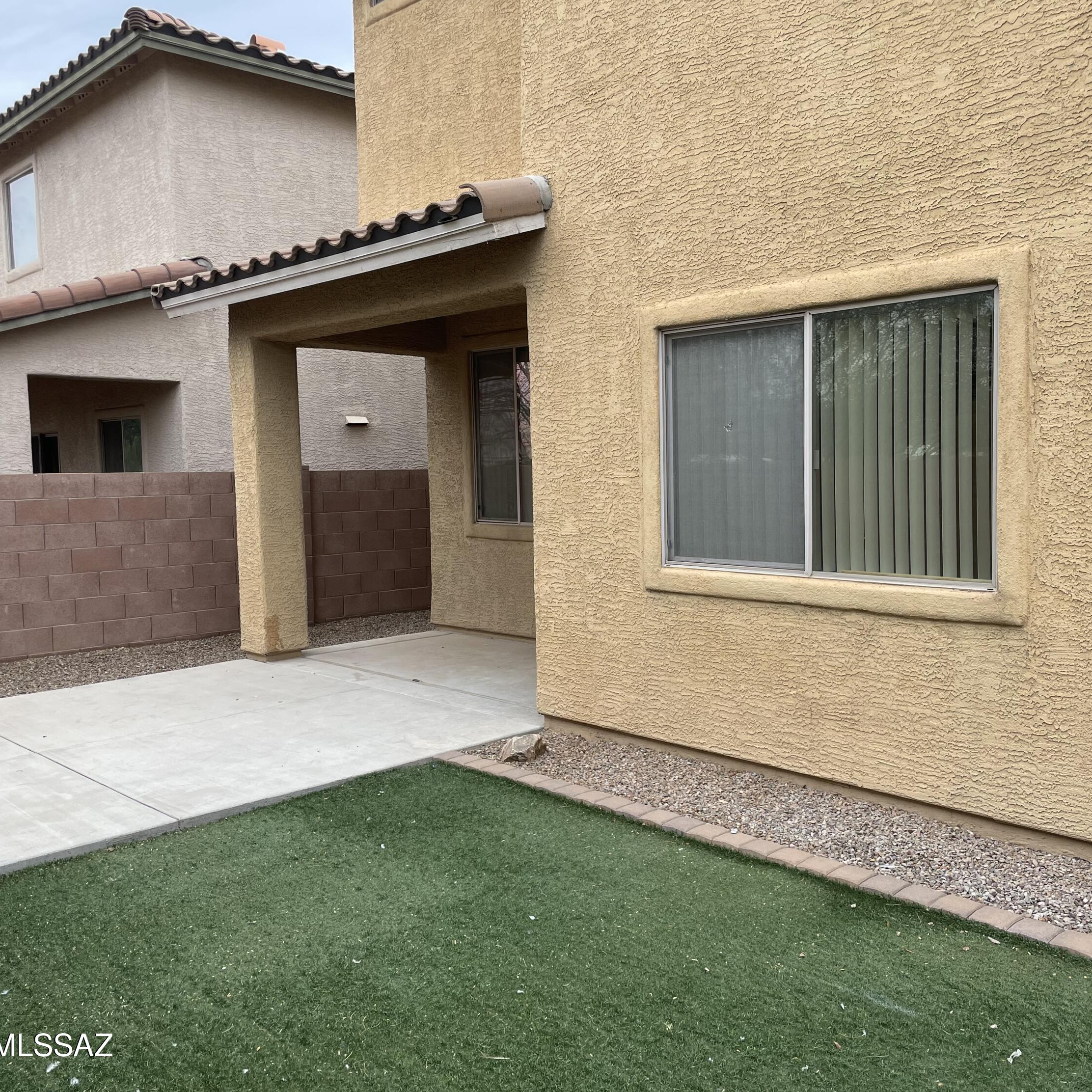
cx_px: 624
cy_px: 544
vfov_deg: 52.5
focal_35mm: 31
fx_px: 1106
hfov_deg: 52.4
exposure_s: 1/387
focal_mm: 4.2
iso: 32
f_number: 1.6
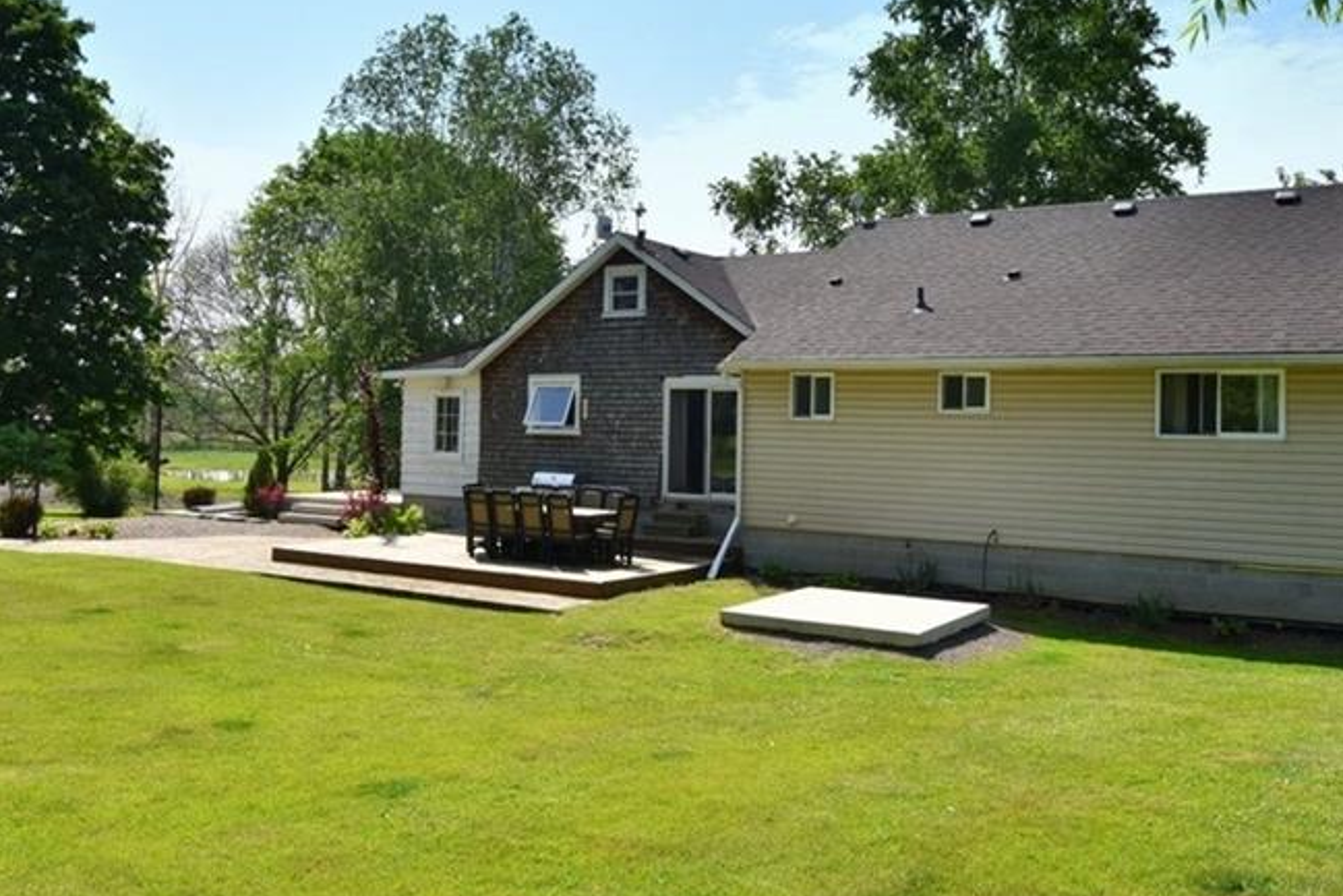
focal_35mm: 30
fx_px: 1119
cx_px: 658
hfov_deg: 61.9
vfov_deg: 43.6
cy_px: 398
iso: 640
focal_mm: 19
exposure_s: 1/640
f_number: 13
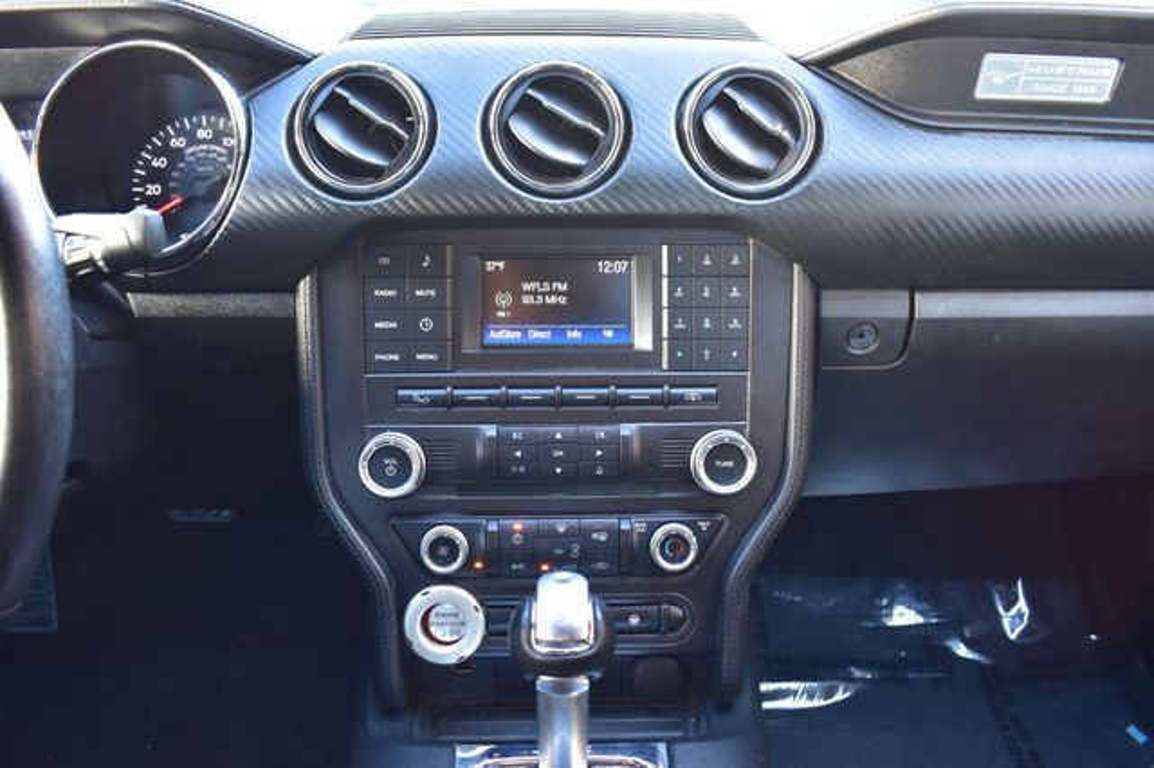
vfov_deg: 43.6
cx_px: 577
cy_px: 384
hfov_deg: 62.0
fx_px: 961
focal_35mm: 30
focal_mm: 20
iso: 560
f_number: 6.3
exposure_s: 1/15
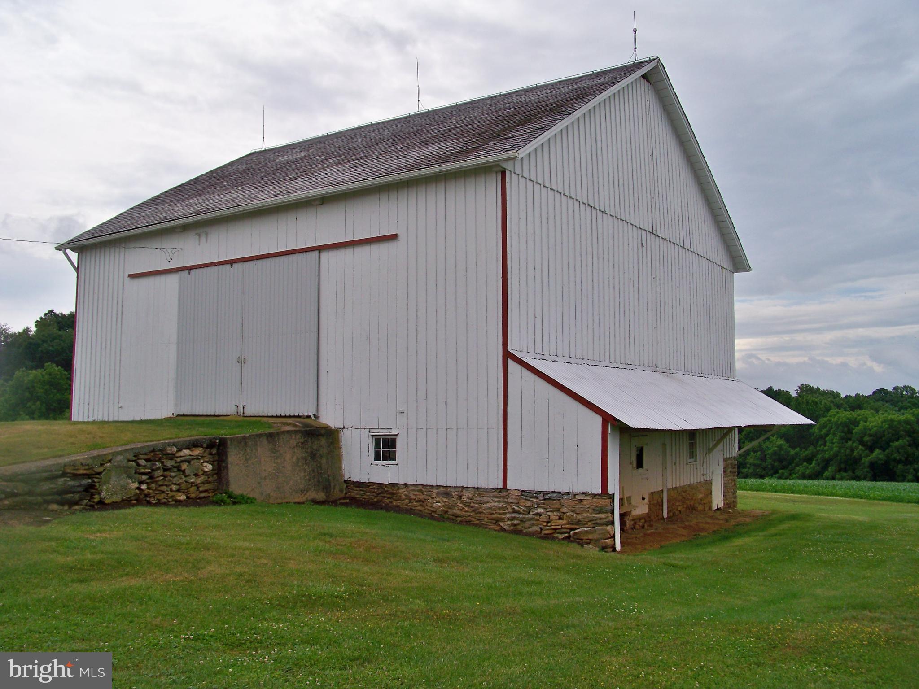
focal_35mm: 33
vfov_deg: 42.9
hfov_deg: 55.4
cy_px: 344
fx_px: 876
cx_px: 460
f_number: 4
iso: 80
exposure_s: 1/800
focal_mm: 5.85
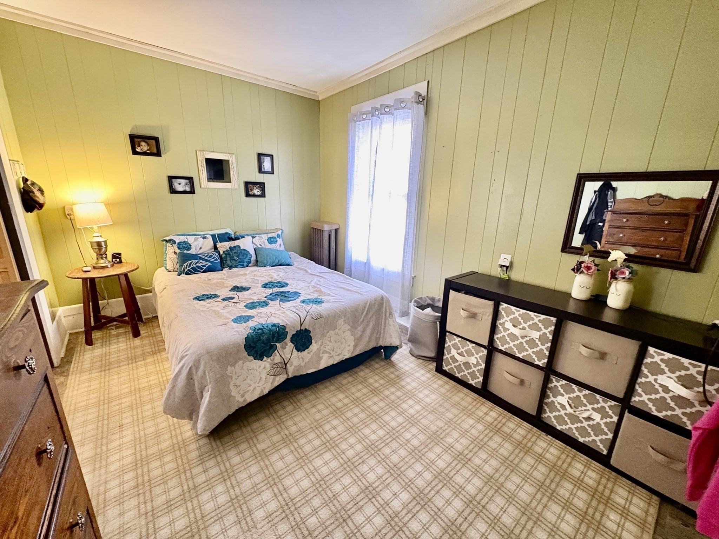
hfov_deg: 102.1
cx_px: 360
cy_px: 270
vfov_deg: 85.7
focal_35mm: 14
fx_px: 291
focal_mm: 2.22
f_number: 2.2
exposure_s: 1/30
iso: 1000
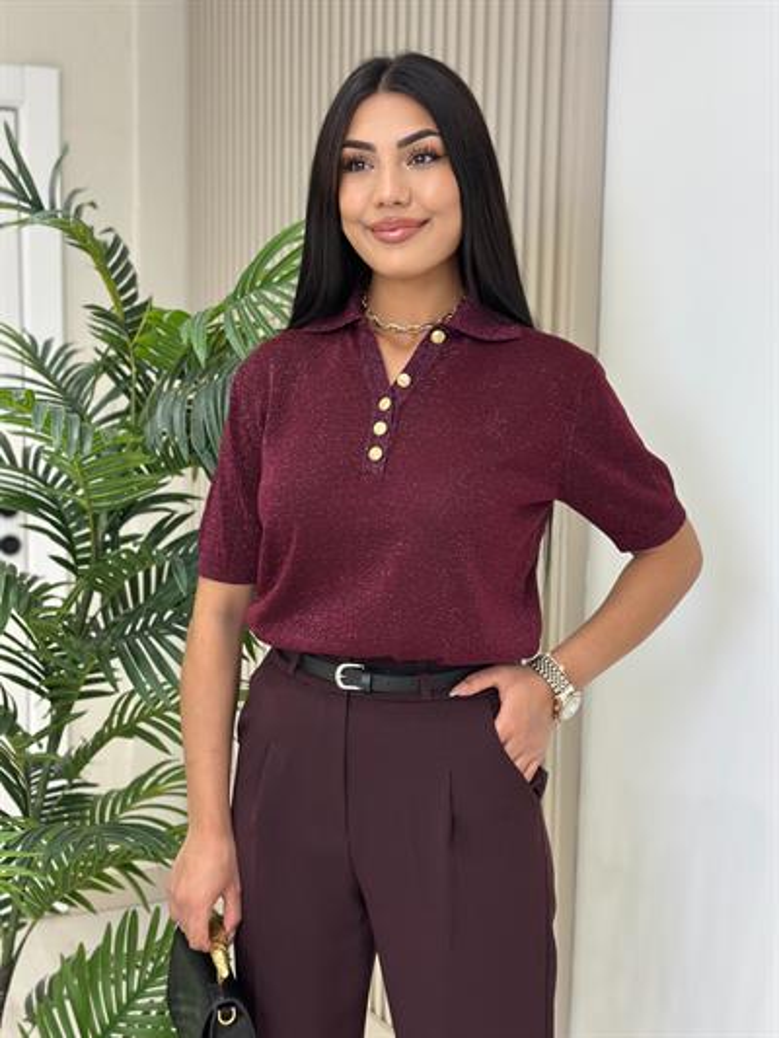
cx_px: 390
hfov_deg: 30.3
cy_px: 519
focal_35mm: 48
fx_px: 1440
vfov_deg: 39.6
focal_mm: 6.86
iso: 80
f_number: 1.78
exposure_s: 1/100
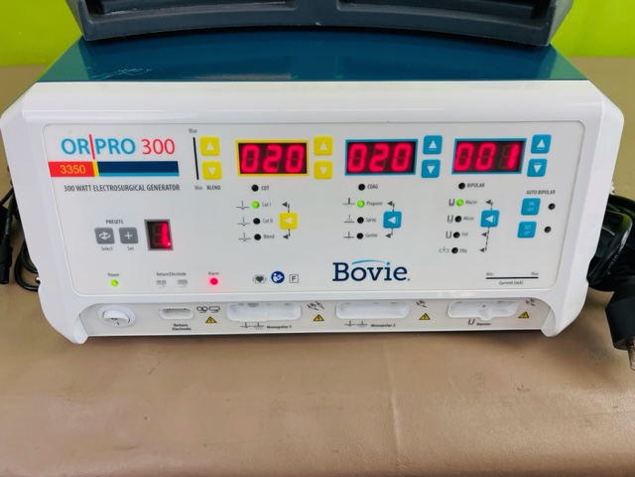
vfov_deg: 53.1
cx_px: 318
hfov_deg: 67.3
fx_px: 477
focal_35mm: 26
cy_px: 238
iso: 64
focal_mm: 5.1
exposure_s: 1/120
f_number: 1.6
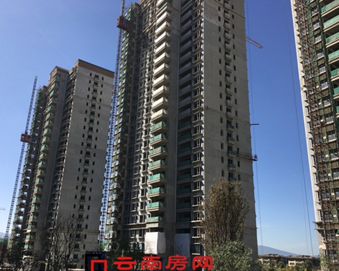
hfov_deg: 55.5
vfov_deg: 45.8
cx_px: 150
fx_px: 321
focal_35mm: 32
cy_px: 141
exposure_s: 1/1282
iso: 25
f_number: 2.2
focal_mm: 4.15
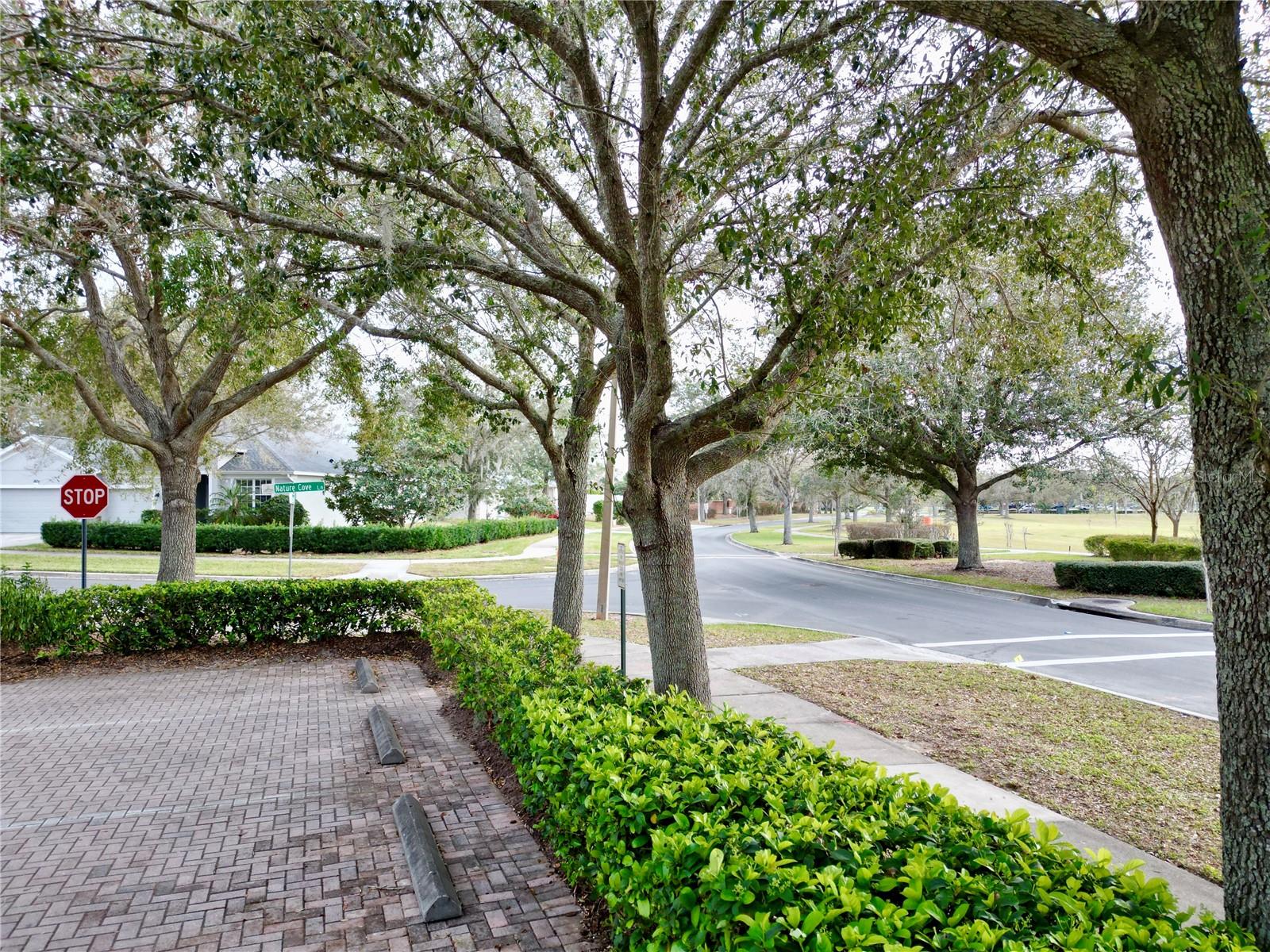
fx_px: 881
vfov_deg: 56.8
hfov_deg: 71.6
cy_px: 476
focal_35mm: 24
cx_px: 635
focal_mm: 6.72
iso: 160
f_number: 1.7
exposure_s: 1/320
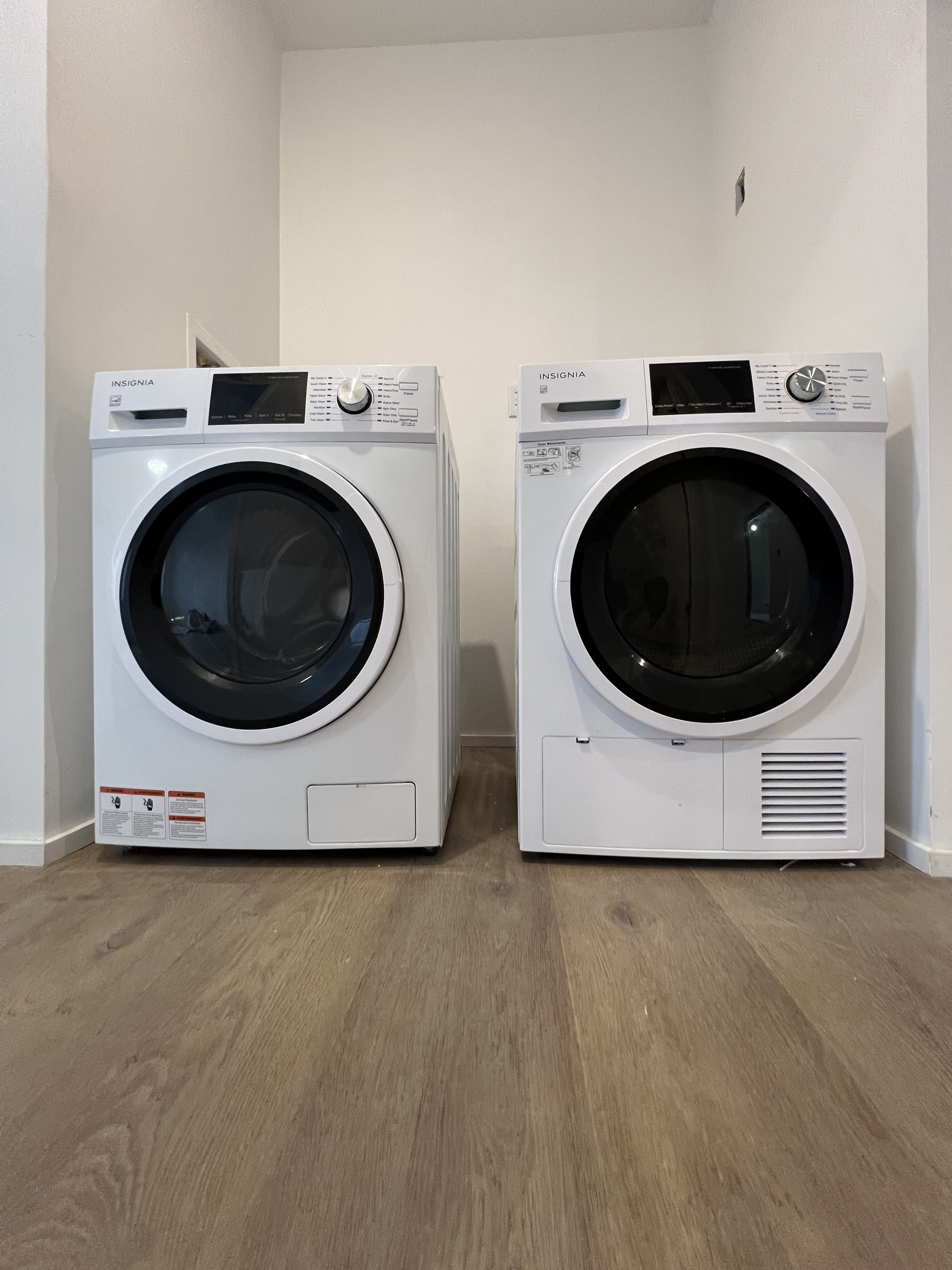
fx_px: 477
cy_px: 635
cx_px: 476
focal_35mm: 13
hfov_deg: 89.9
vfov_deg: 106.2
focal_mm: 1.57
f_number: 1.8
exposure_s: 1/60
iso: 200
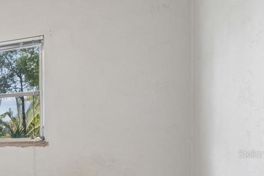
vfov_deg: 28.8
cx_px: -113
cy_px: 154
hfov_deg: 29.9
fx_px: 330
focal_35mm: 45
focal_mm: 10
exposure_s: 1/5
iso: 100
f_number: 7.1
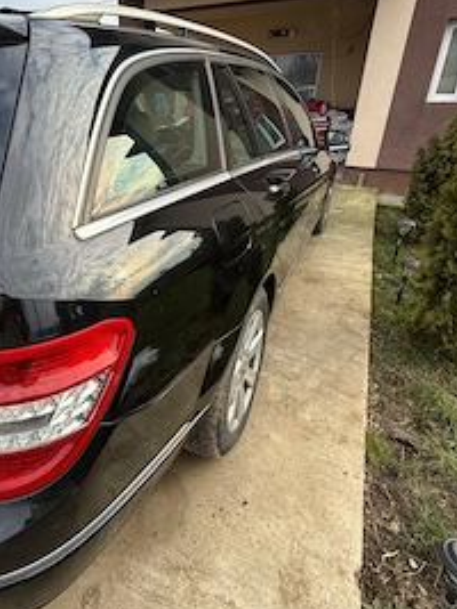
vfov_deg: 78.5
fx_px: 370
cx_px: 155
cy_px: 258
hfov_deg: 62.0
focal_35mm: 21
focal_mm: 2.22
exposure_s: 1/342
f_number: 2.2
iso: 64
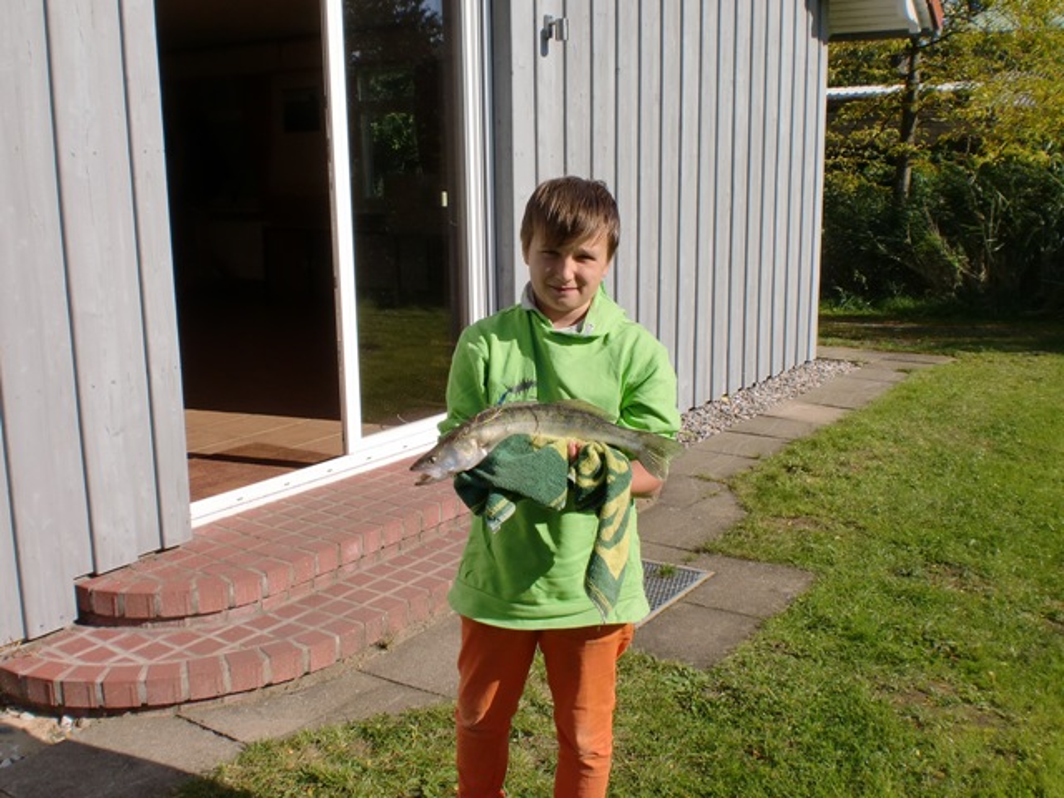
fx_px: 1076
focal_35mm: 35
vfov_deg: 40.7
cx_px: 532
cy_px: 399
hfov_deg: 52.6
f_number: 5.6
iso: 64
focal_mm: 6.3
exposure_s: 1/500
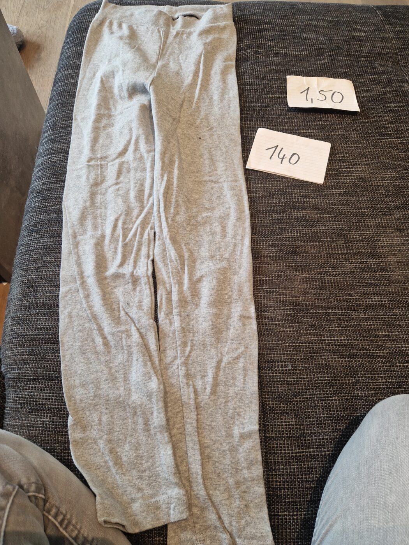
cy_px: 272
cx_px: 204
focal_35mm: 23
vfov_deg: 73.9
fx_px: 362
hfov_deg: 58.9
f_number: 1.8
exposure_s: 1/100
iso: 50
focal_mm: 5.4
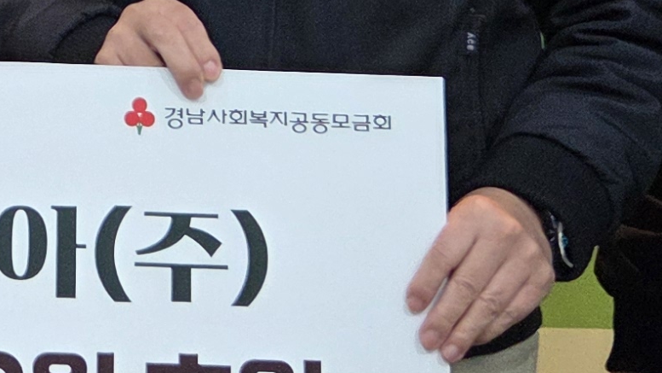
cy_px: -359
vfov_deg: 8.9
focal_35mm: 129
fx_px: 2264
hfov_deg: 16.1
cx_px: -100
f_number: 1.8
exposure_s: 1/120
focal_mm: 5.4
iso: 320
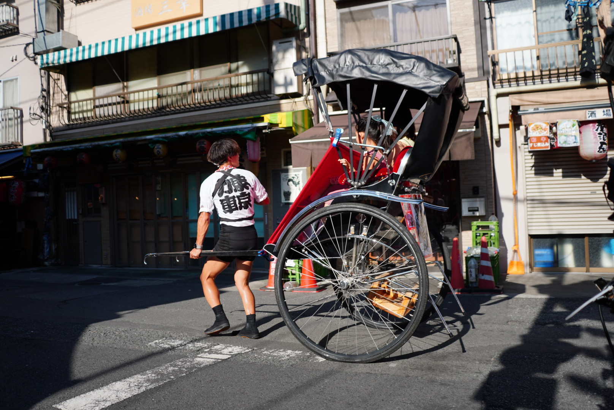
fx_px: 512
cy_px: 205
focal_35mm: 30
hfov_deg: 61.9
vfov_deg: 43.7
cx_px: 307
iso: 100
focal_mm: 20
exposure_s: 1/2000
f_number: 2.8
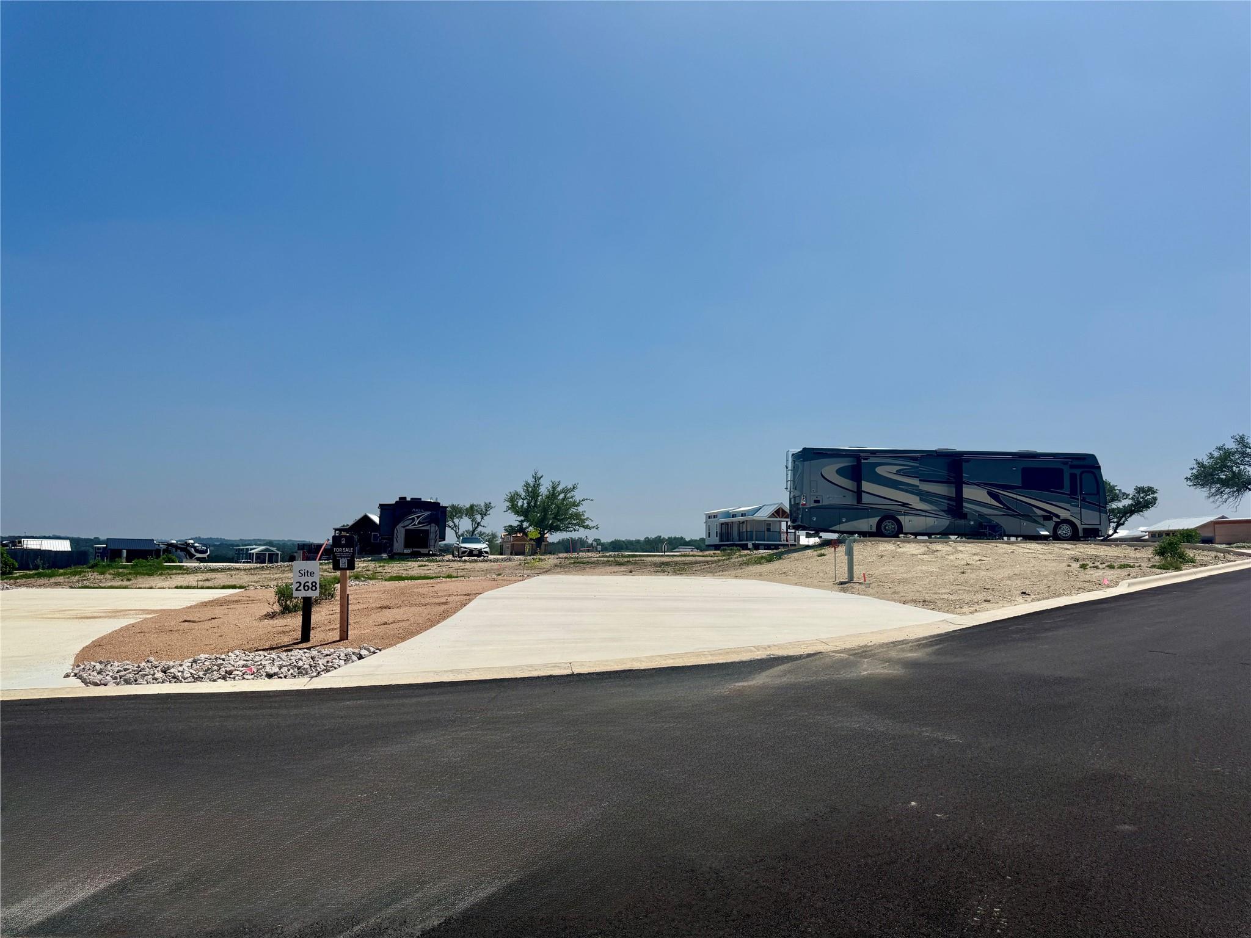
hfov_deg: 71.6
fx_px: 867
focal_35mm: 24
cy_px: 469
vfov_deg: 56.8
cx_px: 626
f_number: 1.78
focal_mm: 6.76
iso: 80
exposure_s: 1/11905
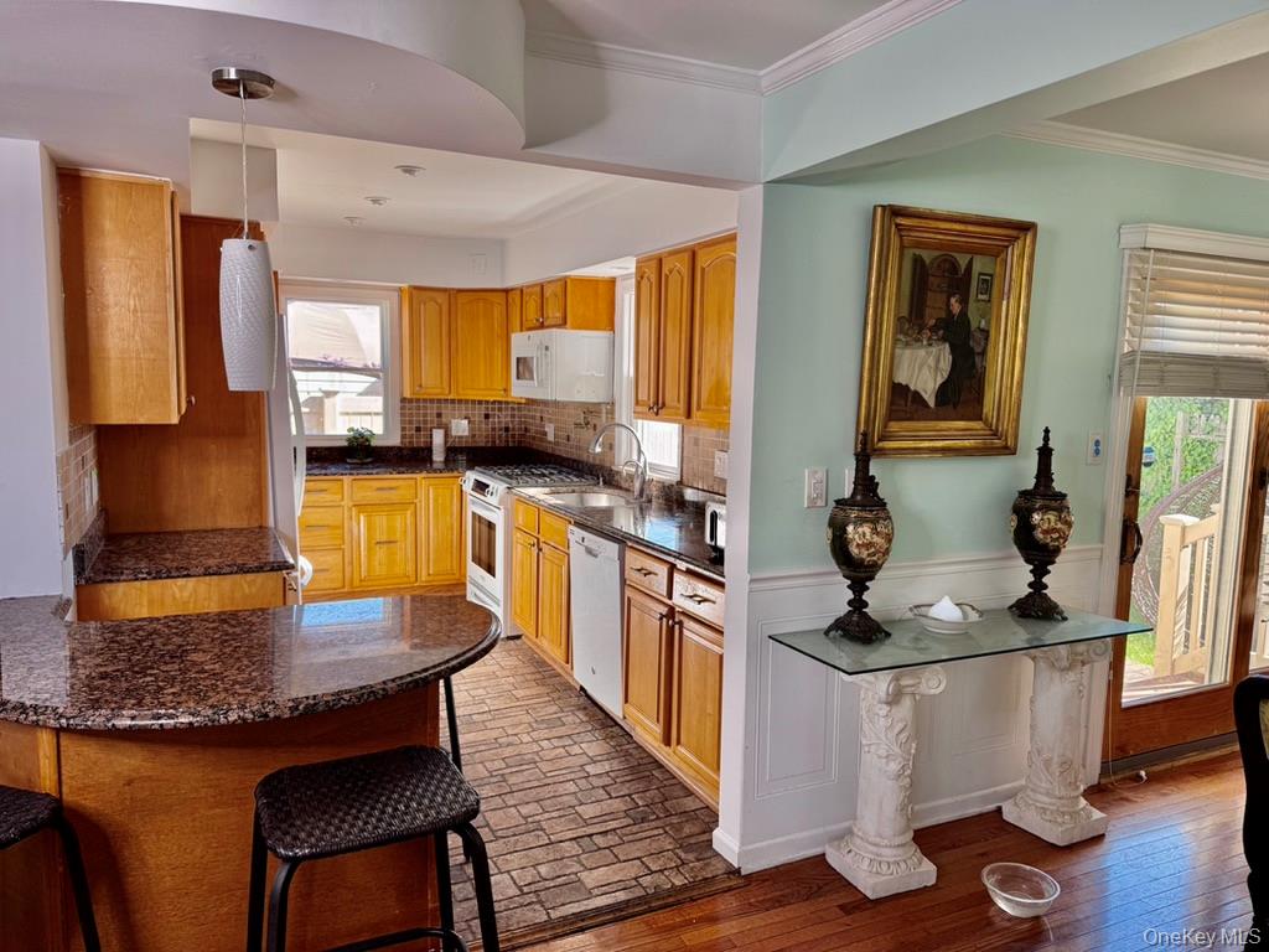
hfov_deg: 71.6
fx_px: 880
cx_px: 634
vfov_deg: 56.8
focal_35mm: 24
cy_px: 476
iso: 80
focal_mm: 6.76
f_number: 1.78
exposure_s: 1/121
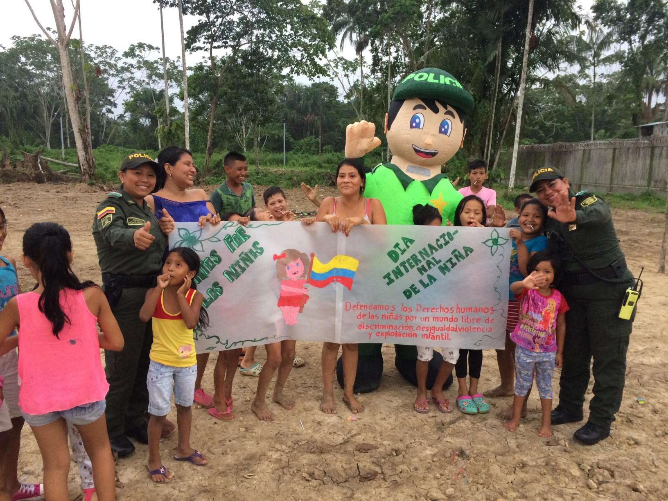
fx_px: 560
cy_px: 250
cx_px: 334
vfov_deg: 48.2
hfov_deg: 61.7
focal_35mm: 29
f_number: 2.2
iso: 64
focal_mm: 4.15
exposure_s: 1/30
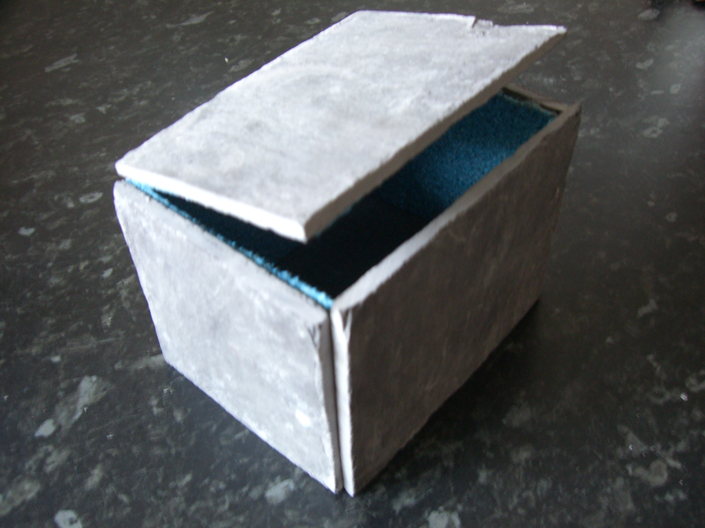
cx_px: 352
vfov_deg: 37.7
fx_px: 774
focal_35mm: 38
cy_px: 264
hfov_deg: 49.0
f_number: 2.7
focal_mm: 6.2
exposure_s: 1/8
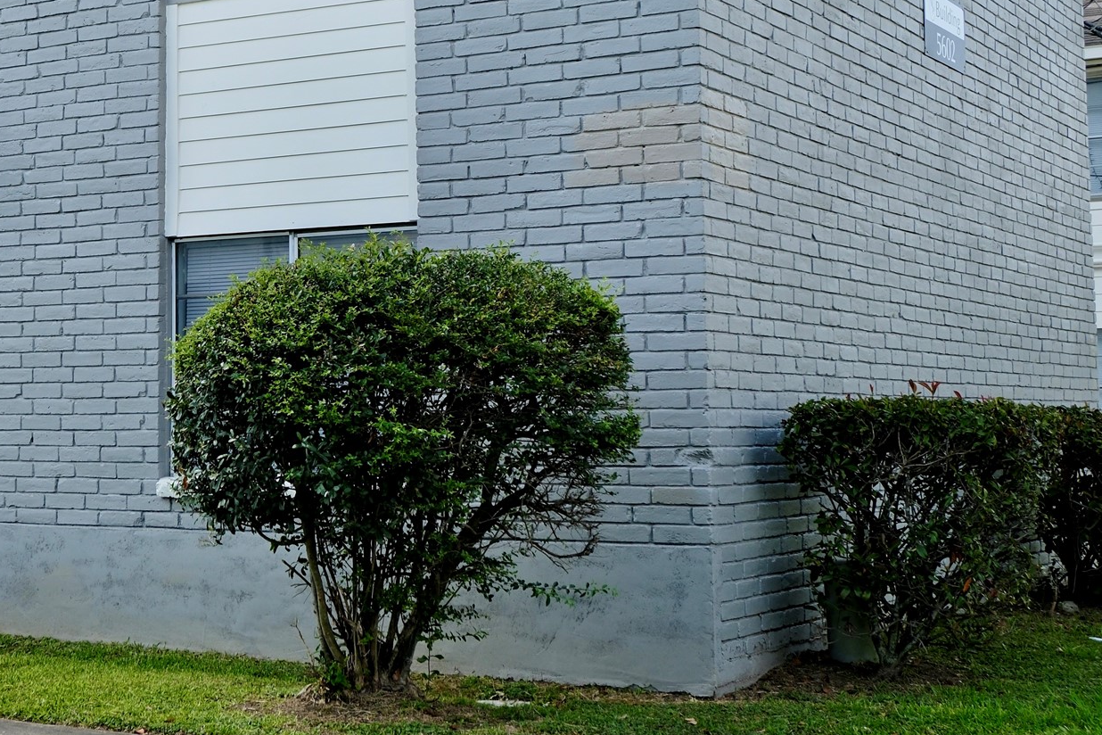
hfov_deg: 30.3
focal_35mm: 65
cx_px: 230
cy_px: 201
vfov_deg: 20.8
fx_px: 1990
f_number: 5.6
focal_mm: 24.9
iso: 320
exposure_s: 1/640
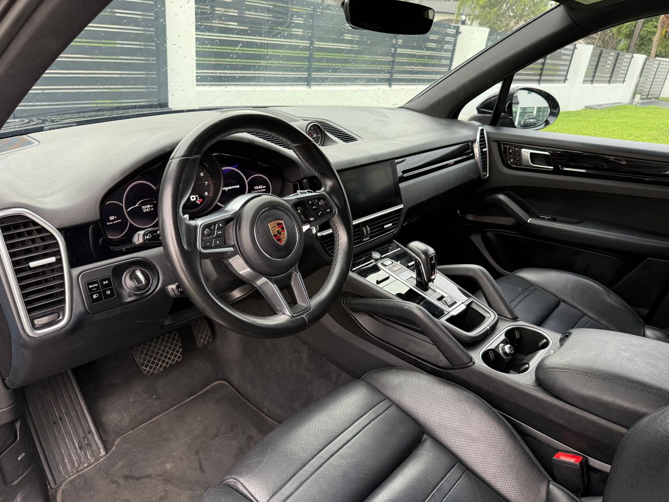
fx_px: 464
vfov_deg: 56.8
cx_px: 334
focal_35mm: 24
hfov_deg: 71.6
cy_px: 251
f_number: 1.78
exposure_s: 1/121
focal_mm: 6.76
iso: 200
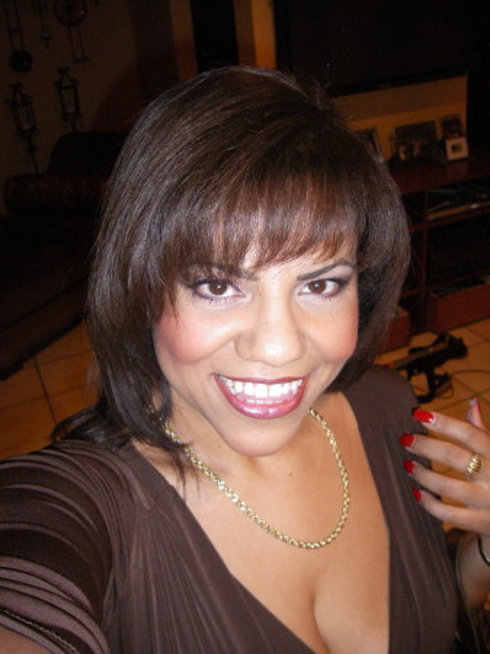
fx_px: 718
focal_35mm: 38
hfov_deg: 37.7
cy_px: 327
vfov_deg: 49.0
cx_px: 245
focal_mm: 6.2
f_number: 2.7
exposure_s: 1/50
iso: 400
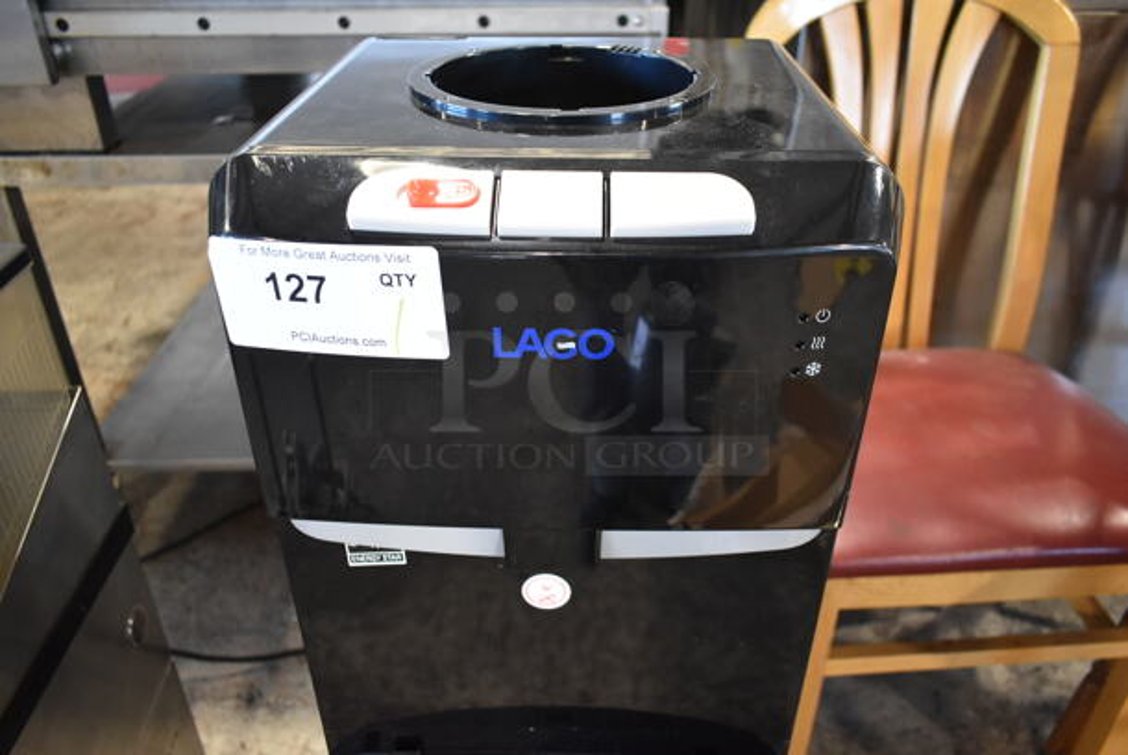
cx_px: 564
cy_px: 378
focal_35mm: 27
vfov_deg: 48.0
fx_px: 847
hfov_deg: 67.3
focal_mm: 18
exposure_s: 1/30
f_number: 3.5
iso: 1100
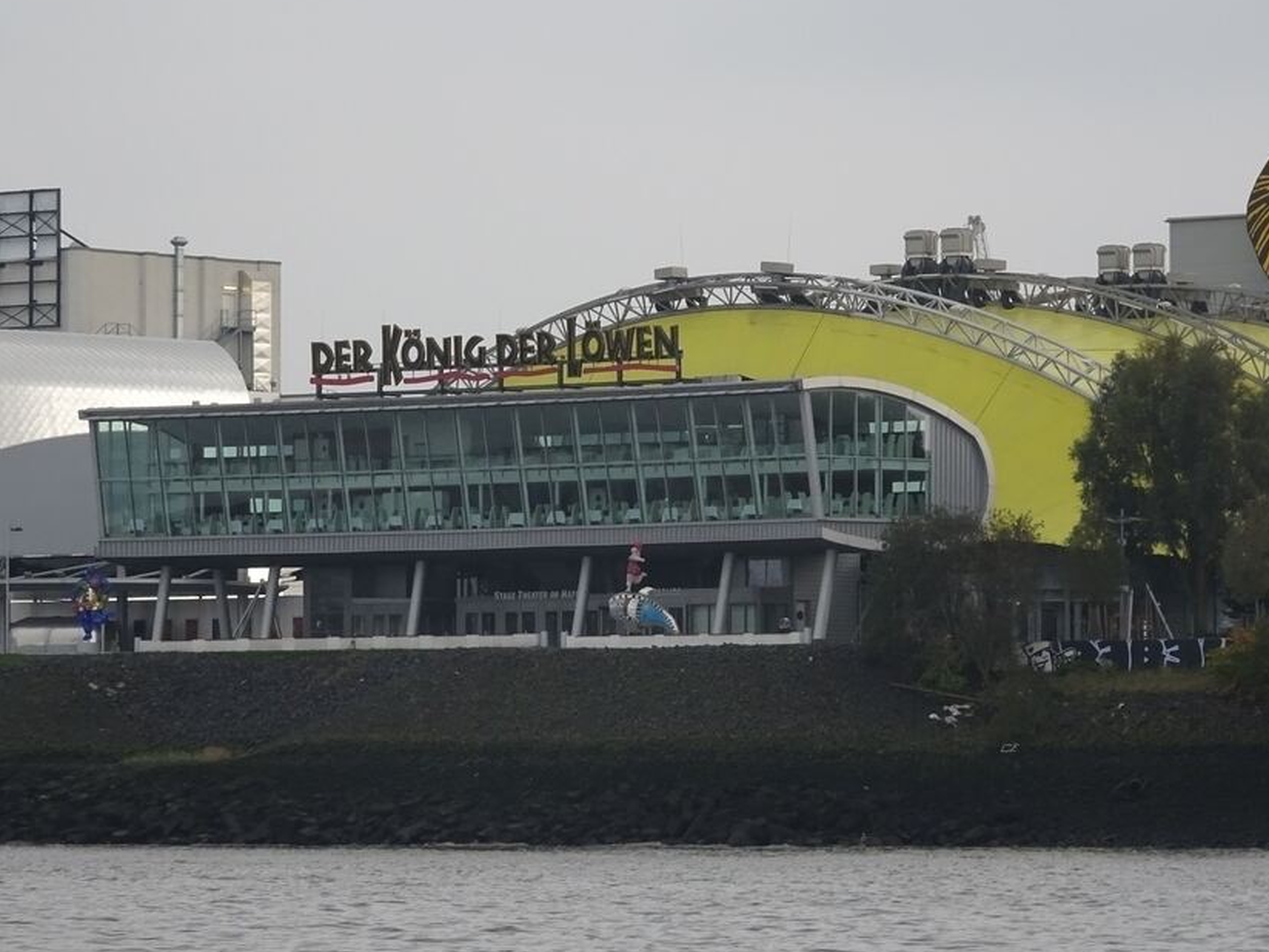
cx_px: 645
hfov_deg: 9.2
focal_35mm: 216
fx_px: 7918
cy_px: 505
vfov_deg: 6.9
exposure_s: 1/200
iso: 400
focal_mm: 30.42
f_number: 5.6
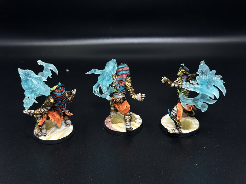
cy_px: 92
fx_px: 341
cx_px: 123
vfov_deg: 30.3
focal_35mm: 48
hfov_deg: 39.7
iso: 80
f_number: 1.78
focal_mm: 6.86
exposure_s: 1/243
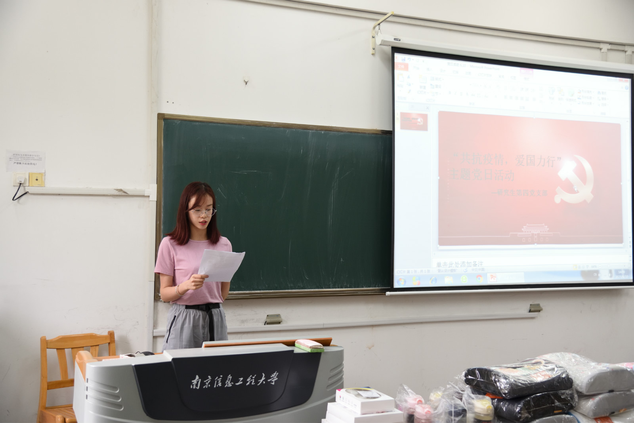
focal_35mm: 38
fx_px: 669
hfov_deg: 50.7
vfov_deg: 35.1
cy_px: 212
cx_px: 317
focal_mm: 38
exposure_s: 1/200
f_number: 4
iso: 1600
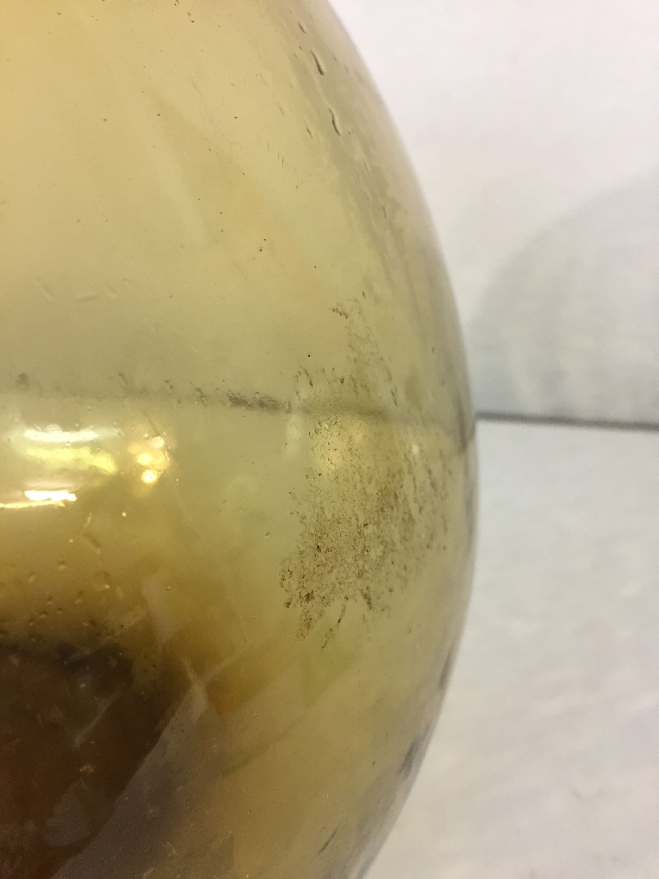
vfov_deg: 61.7
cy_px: 440
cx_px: 330
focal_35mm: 29
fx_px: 736
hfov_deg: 48.2
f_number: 2.2
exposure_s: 1/33
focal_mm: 4.15
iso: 160
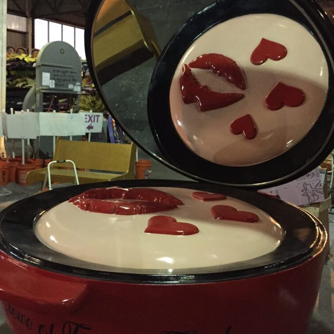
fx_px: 382
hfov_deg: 47.2
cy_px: 133
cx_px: 170
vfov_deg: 46.9
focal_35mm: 35
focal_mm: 4.15
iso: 400
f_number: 2.2
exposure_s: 1/15
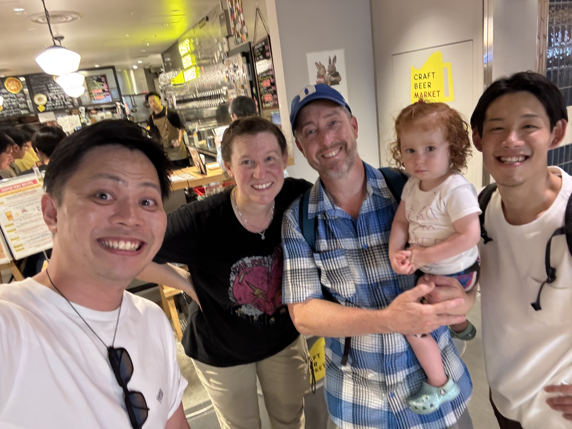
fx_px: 380
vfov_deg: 58.9
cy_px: 214
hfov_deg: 73.9
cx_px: 286
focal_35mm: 23
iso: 400
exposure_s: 1/30
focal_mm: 2.69
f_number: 1.9
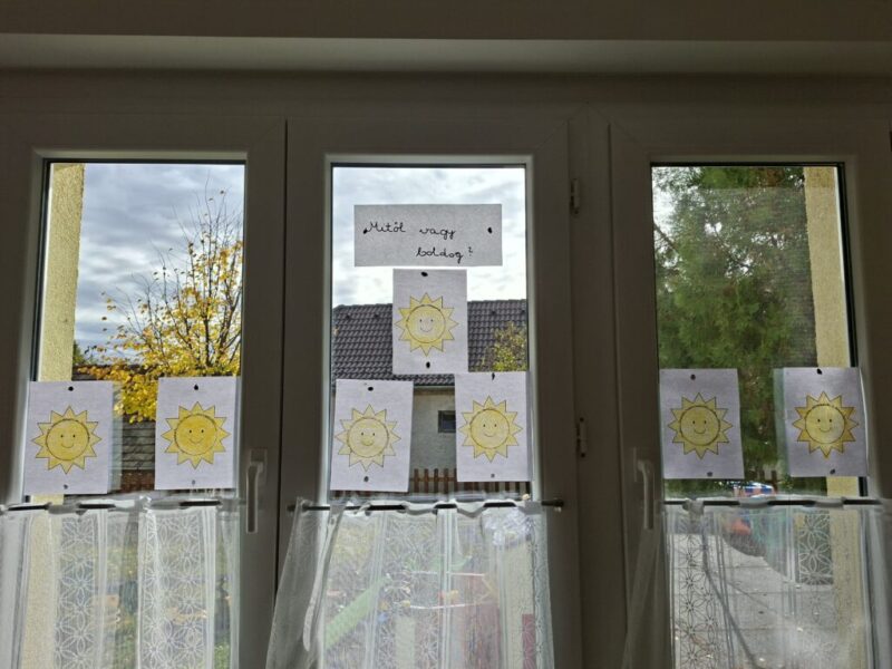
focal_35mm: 23
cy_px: 334
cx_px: 446
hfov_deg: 73.9
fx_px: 593
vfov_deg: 58.9
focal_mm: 5.54
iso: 50
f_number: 1.8
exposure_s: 1/2028
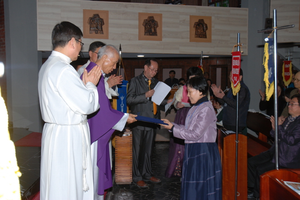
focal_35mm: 40
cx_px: 150
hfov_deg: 47.9
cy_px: 100
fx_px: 338
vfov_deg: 33.1
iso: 200
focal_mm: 27
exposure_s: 1/60
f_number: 5.6
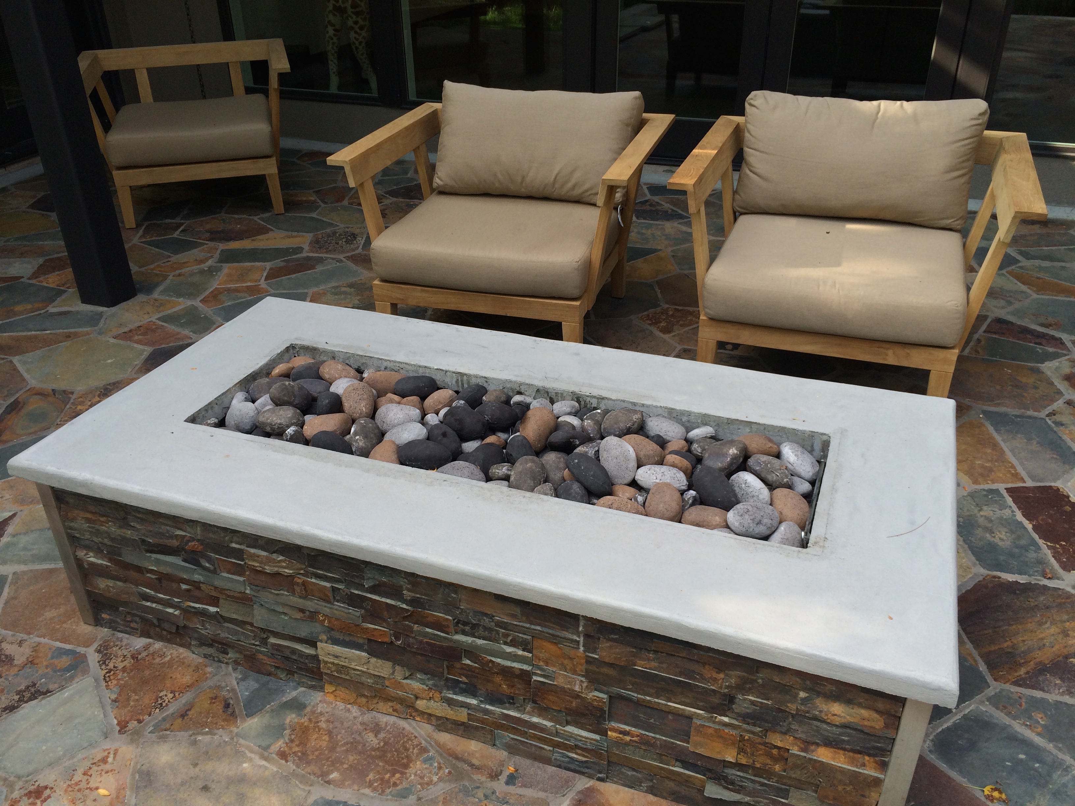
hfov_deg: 60.0
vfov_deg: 46.8
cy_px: 403
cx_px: 538
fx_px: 932
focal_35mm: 30
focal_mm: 4.12
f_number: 2.2
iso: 32
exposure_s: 1/376
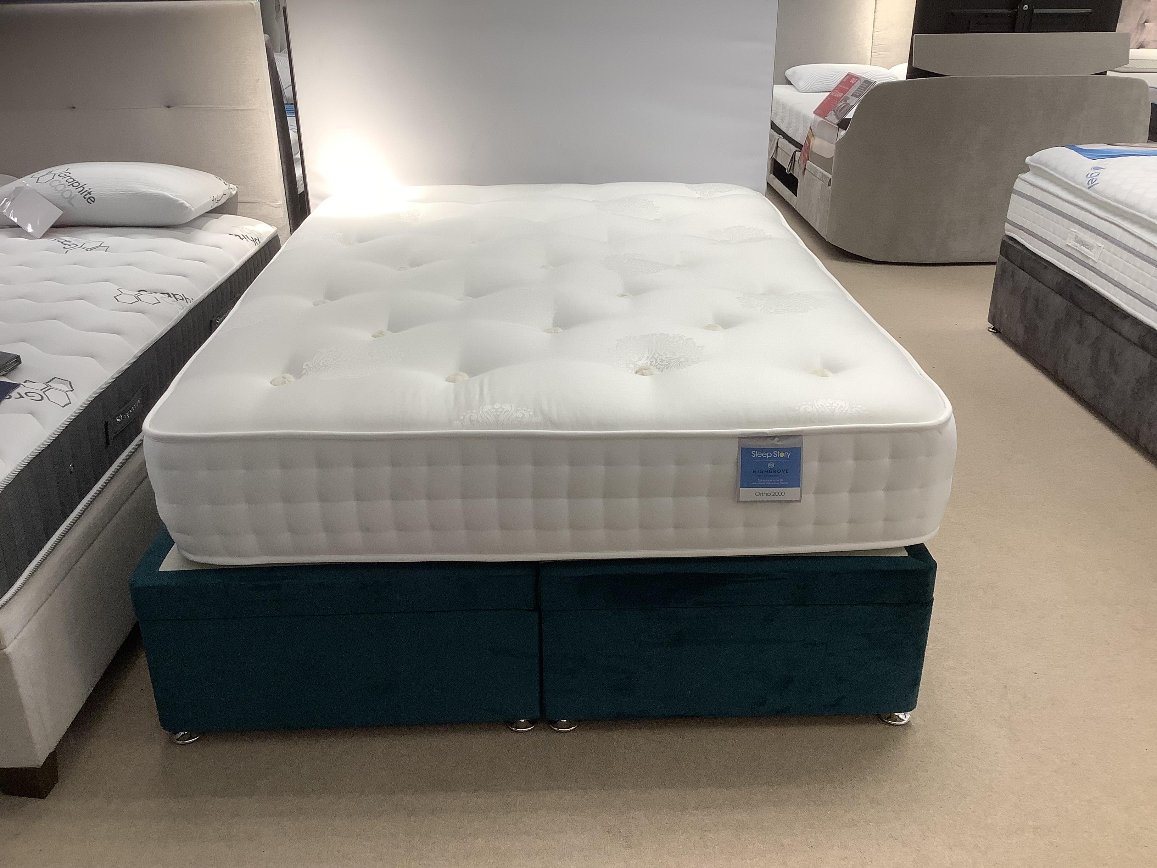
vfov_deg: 45.4
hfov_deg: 58.4
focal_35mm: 31
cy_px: 434
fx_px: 1036
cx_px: 578
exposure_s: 1/50
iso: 50
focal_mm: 3.3
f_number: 2.4
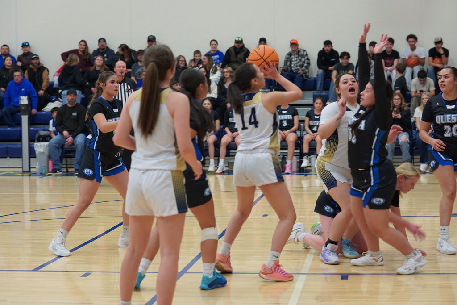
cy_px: 152
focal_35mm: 83
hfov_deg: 24.5
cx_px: 228
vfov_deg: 16.5
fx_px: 1054
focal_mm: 83
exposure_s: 1/160
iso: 1250
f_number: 4
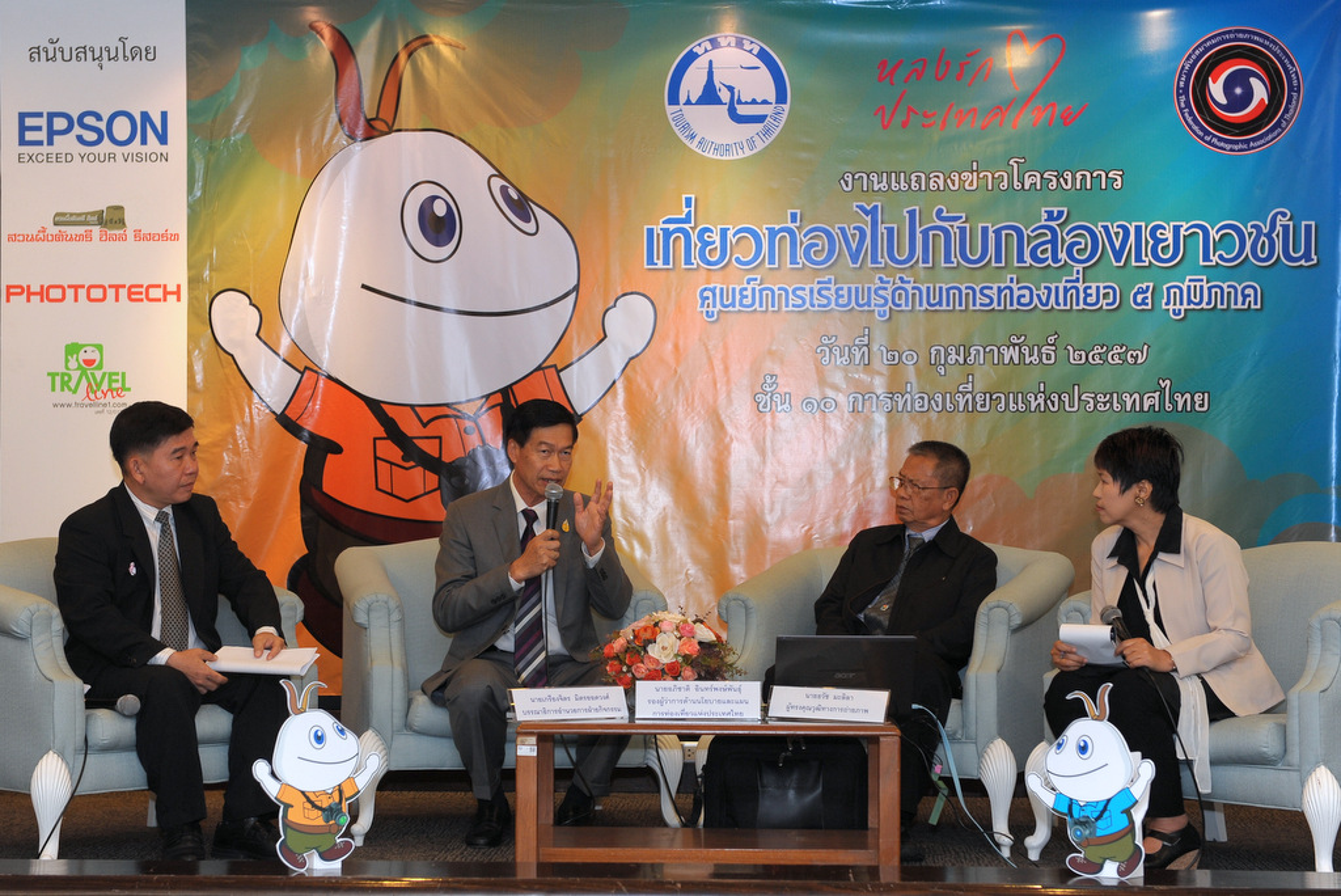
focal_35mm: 62
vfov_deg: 21.9
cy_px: 448
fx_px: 2311
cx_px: 670
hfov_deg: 32.4
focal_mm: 62
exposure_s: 1/125
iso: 640
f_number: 3.5
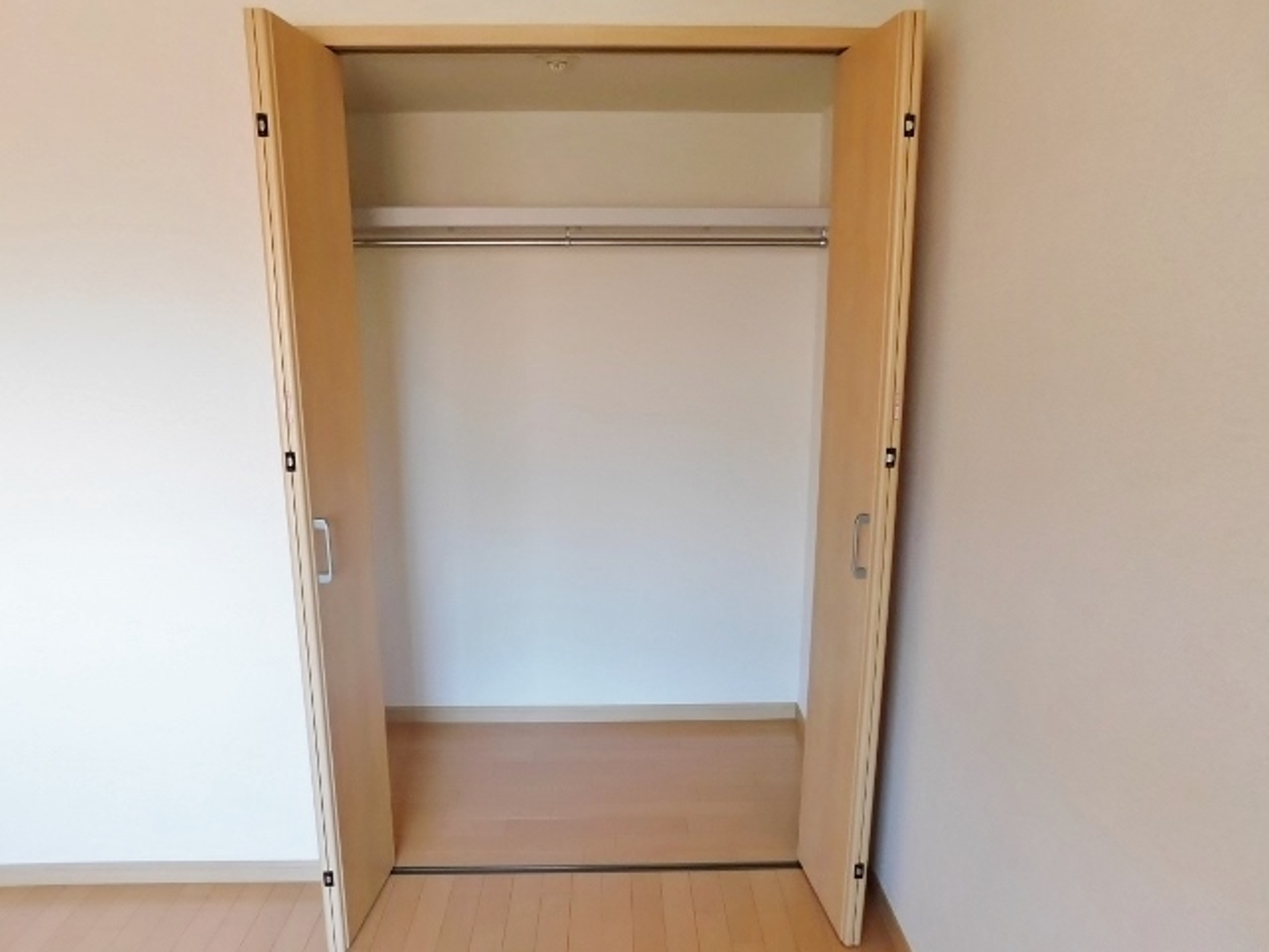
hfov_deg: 73.9
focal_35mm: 23
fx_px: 843
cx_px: 634
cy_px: 476
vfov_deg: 58.9
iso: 320
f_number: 3
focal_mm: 4
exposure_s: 1/30
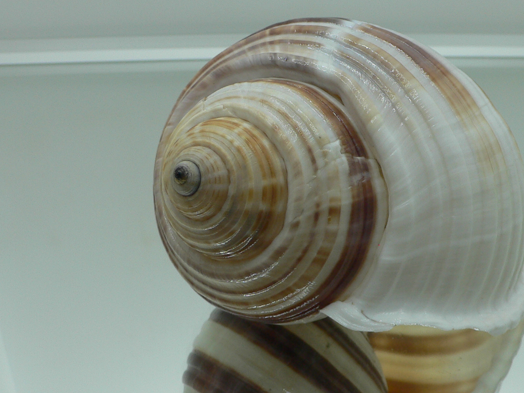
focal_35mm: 50
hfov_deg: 37.9
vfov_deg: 29.1
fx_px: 757
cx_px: 337
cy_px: 190
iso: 80
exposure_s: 1/80
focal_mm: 4.6
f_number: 2.8
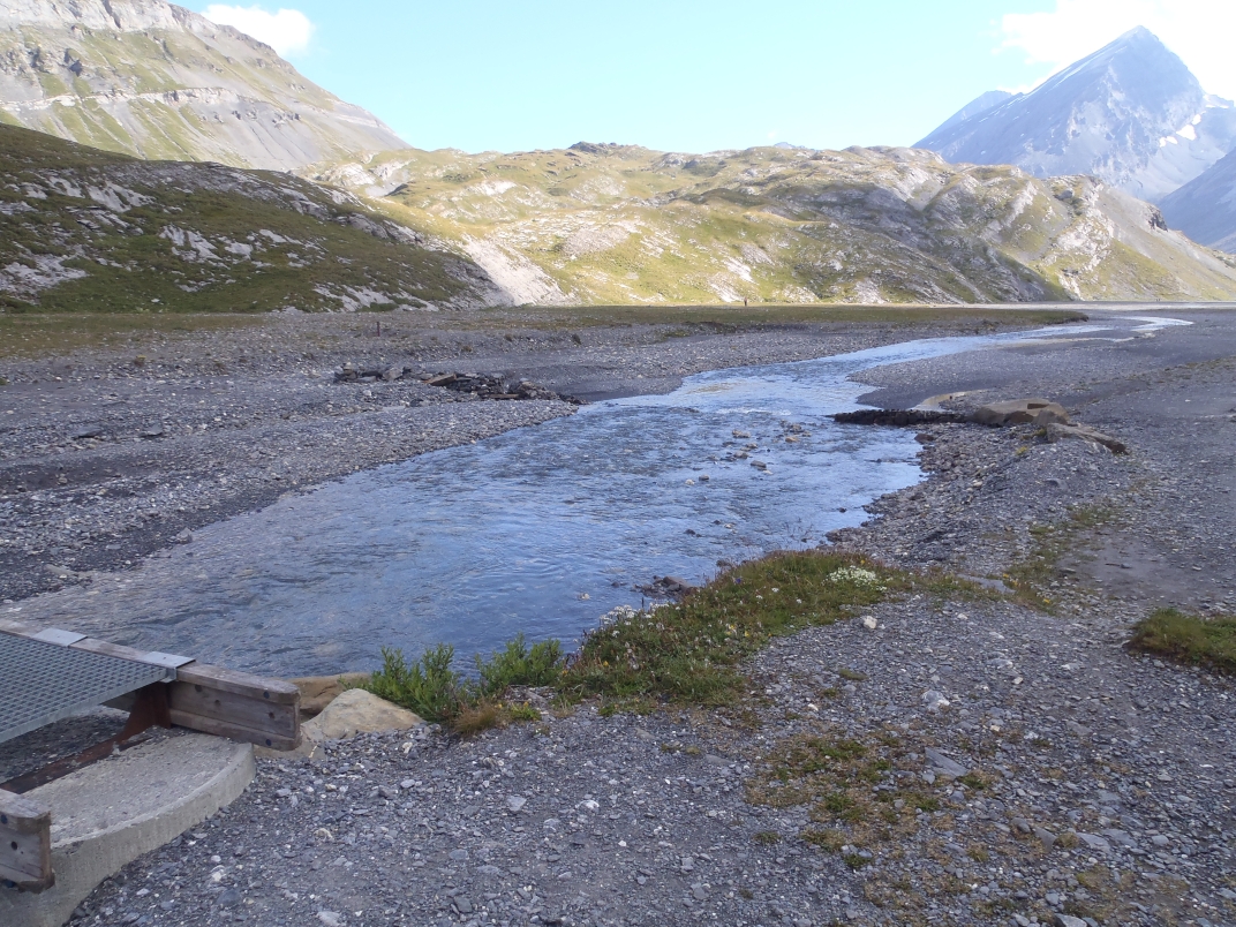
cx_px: 618
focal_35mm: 28
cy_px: 464
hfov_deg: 63.4
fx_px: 1000
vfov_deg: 49.7
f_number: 4.5
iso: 80
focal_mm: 5
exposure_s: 1/200
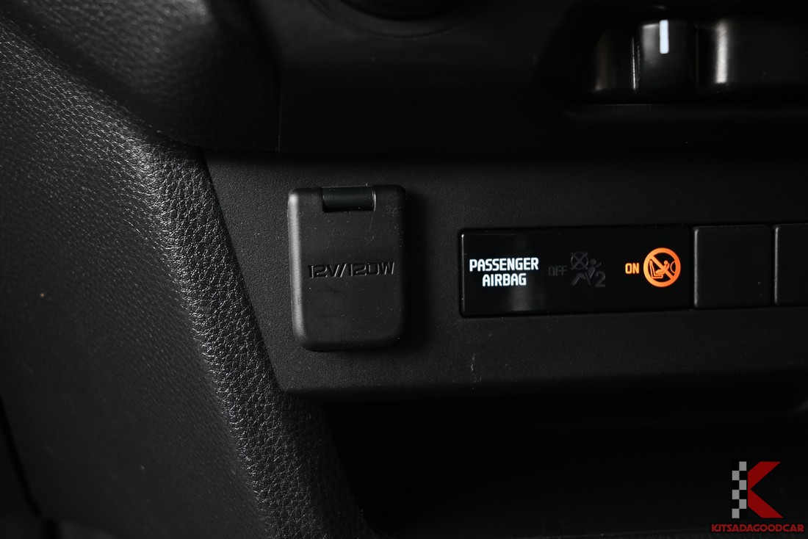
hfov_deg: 39.6
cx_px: 404
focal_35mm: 50
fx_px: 1122
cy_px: 270
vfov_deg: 27.0
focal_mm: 50
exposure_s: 1/20
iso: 280
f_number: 6.3
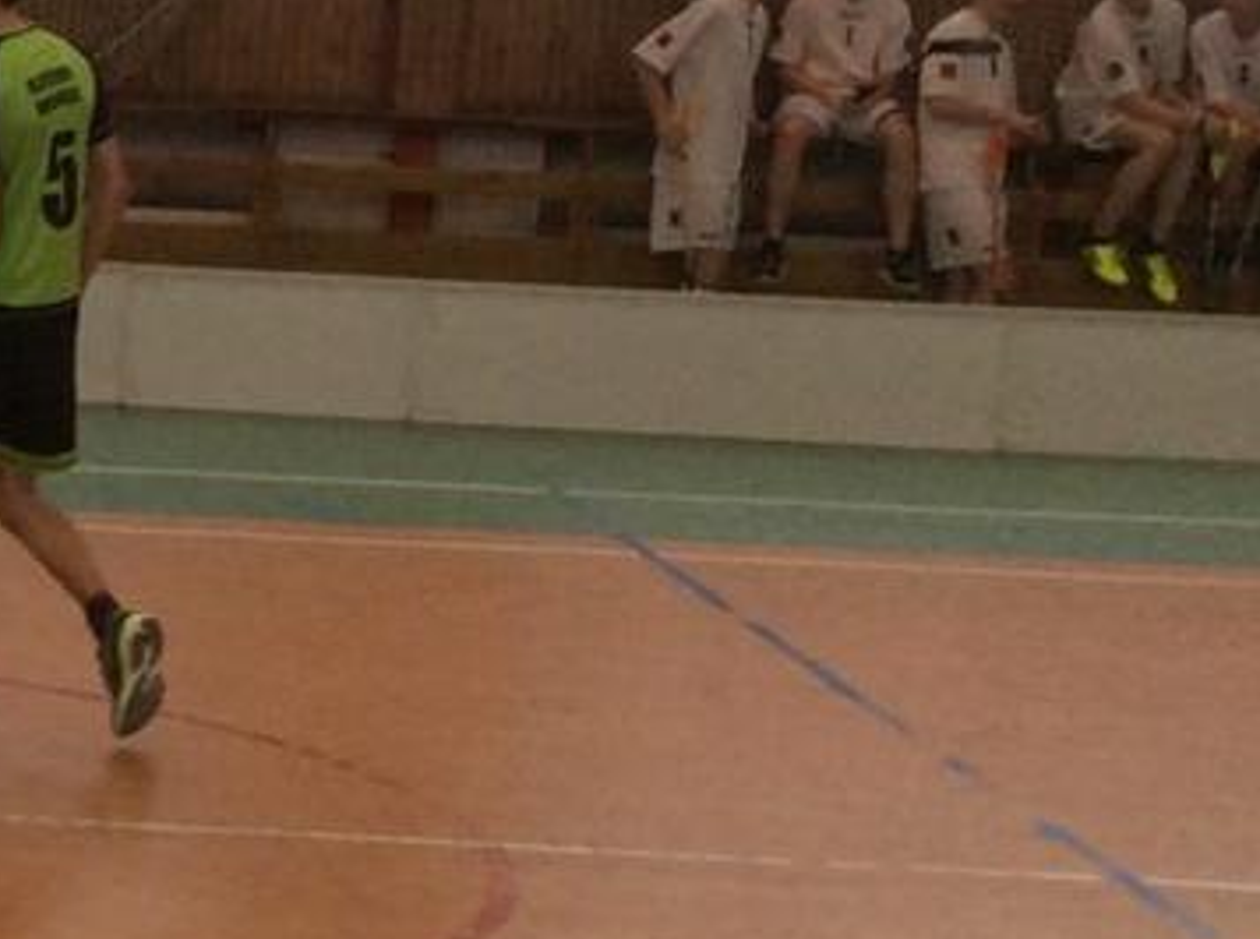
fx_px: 4358
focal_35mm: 120
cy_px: 602
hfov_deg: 15.5
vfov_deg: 12.3
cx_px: -491
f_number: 2.4
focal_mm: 3.3
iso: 50
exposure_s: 1/100
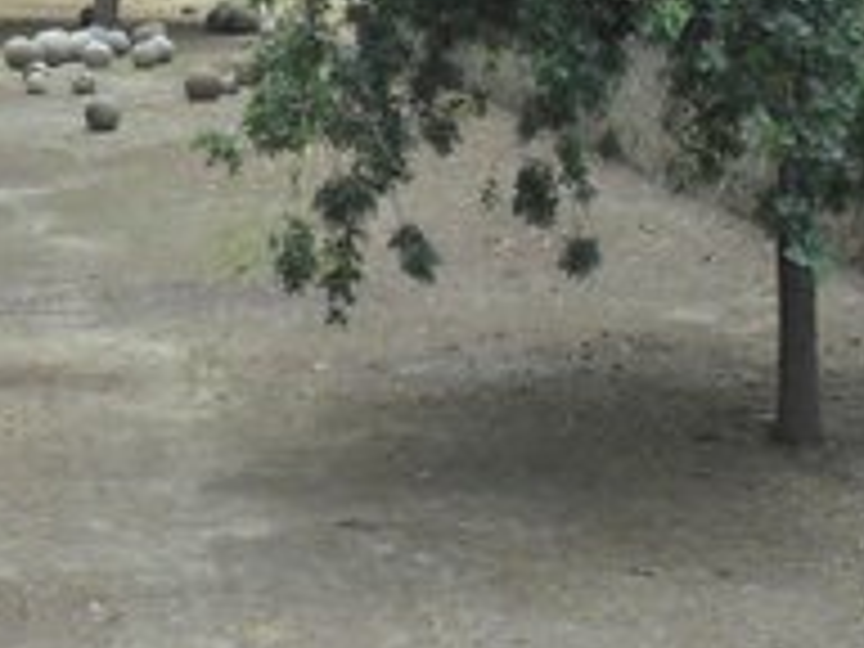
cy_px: 99
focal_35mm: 158
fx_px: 3944
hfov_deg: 12.4
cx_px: 27
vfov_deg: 9.4
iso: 100
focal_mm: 6.2
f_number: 8
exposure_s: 1/100
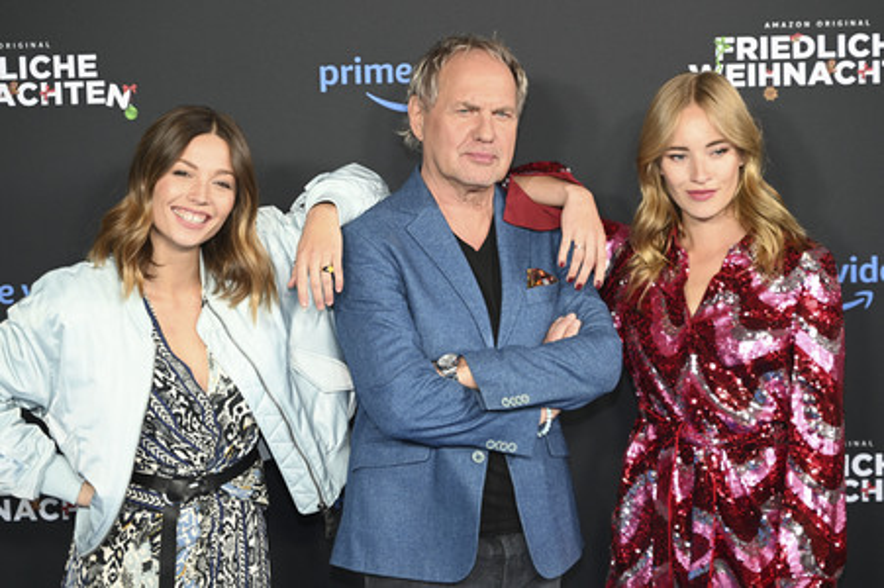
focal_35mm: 72
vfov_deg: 18.9
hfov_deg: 28.1
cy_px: 294
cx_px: 442
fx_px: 1767
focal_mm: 72
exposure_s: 1/125
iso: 500
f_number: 2.8
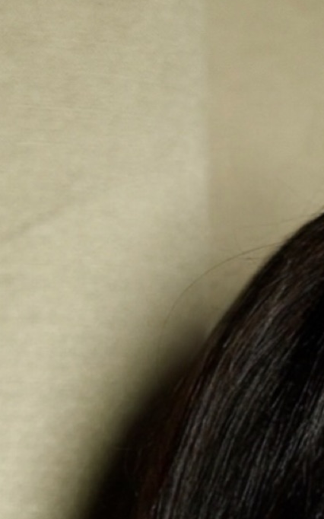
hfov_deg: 4.1
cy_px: 1182
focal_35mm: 317
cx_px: 560
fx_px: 4480
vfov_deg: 6.4
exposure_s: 1/320
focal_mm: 50
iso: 640
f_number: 2.8
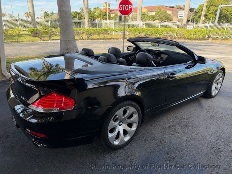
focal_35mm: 24
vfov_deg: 56.8
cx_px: 116
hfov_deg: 71.6
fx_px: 161
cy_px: 87
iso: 100
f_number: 1.78
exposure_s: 1/750
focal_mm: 6.76
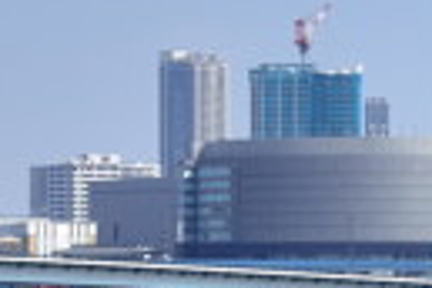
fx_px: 3816
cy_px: 249
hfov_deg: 6.2
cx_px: -546
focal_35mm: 318
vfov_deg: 4.3
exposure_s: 1/350
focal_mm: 40
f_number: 8
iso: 100
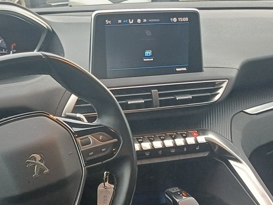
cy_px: 235
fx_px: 521
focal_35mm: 66
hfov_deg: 29.3
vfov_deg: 21.0
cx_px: 114
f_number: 1.8
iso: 400
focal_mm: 4.65
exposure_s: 1/33.3
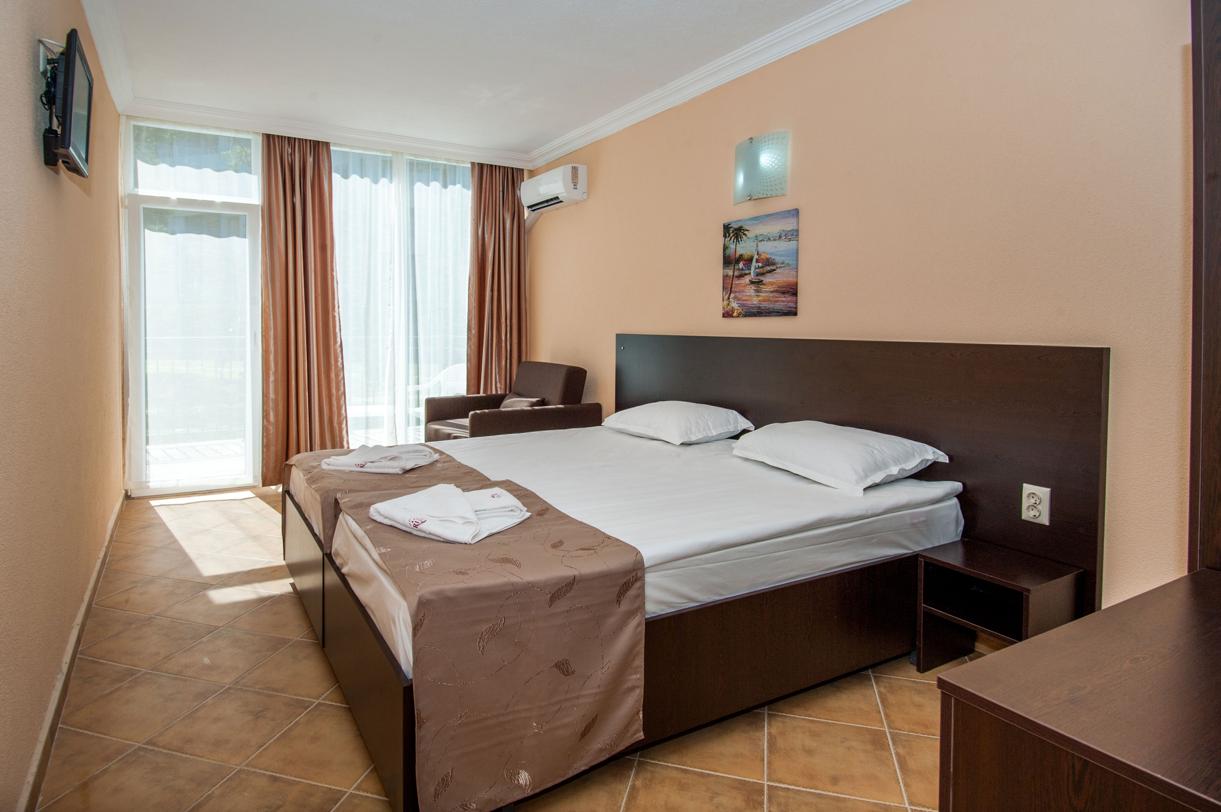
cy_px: 406
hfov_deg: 90.0
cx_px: 610
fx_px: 610
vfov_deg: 67.3
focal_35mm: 18
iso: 200
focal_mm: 18
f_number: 10
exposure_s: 1/320
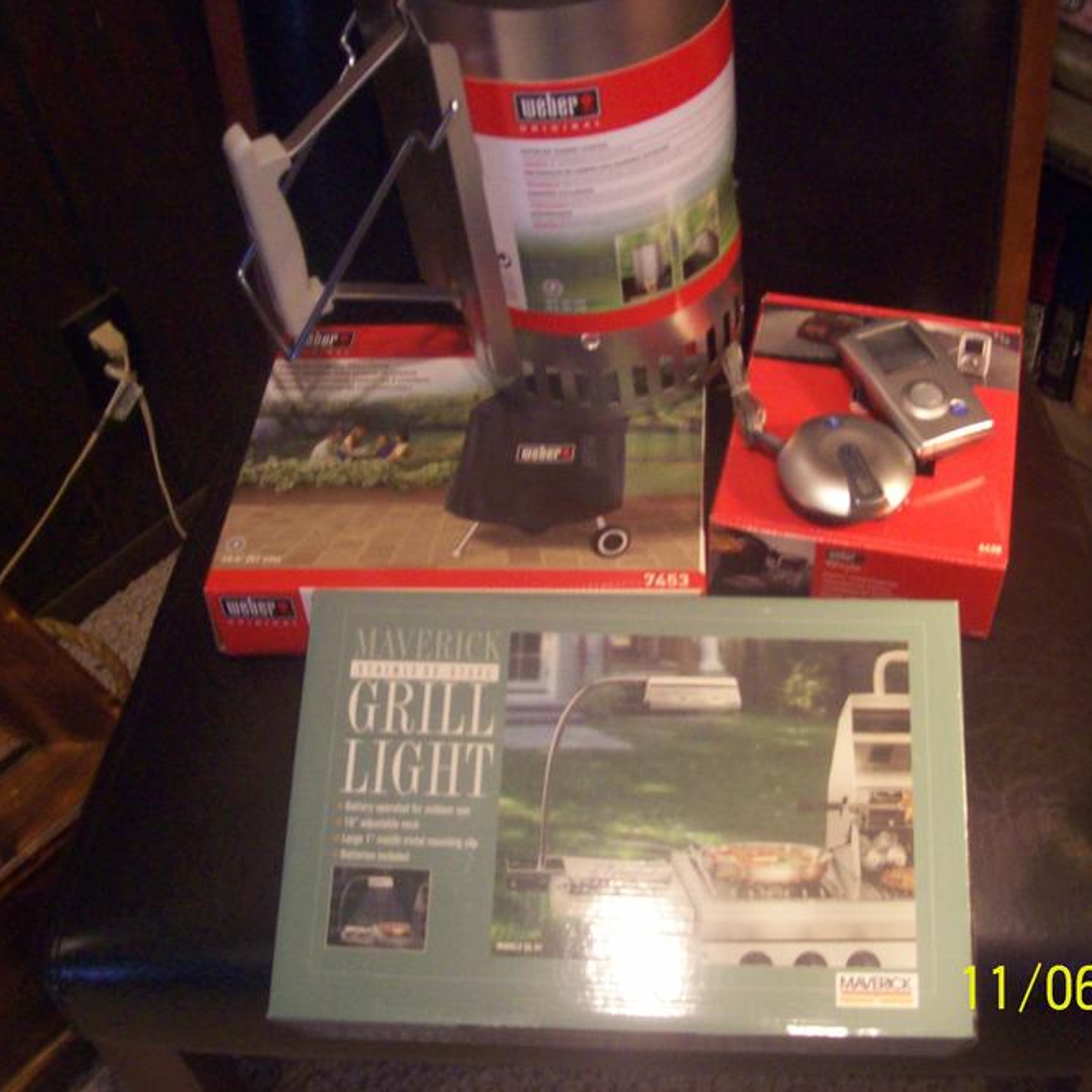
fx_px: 1535
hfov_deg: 39.1
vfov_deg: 39.2
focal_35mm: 43
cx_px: 615
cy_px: 543
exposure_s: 1/8
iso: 200
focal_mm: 6
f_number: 2.7
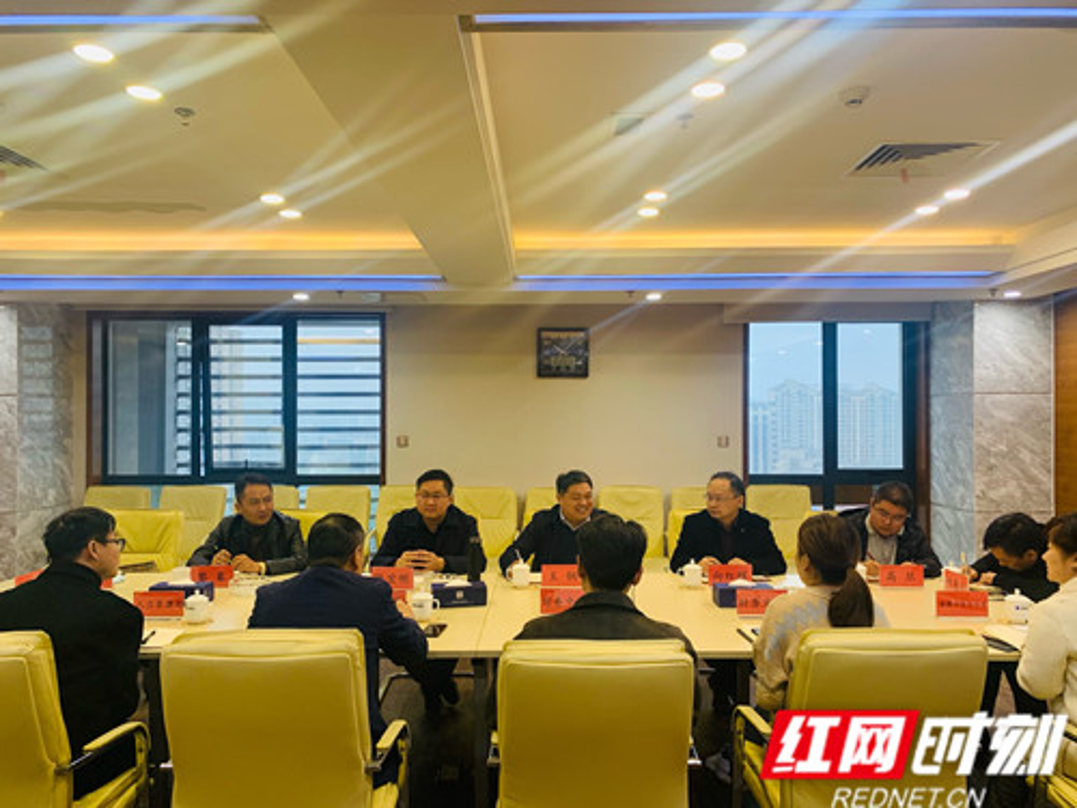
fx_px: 809
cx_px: 538
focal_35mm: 26
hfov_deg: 67.3
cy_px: 404
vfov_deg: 53.1
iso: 100
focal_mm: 4.25
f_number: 1.8
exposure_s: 1/50
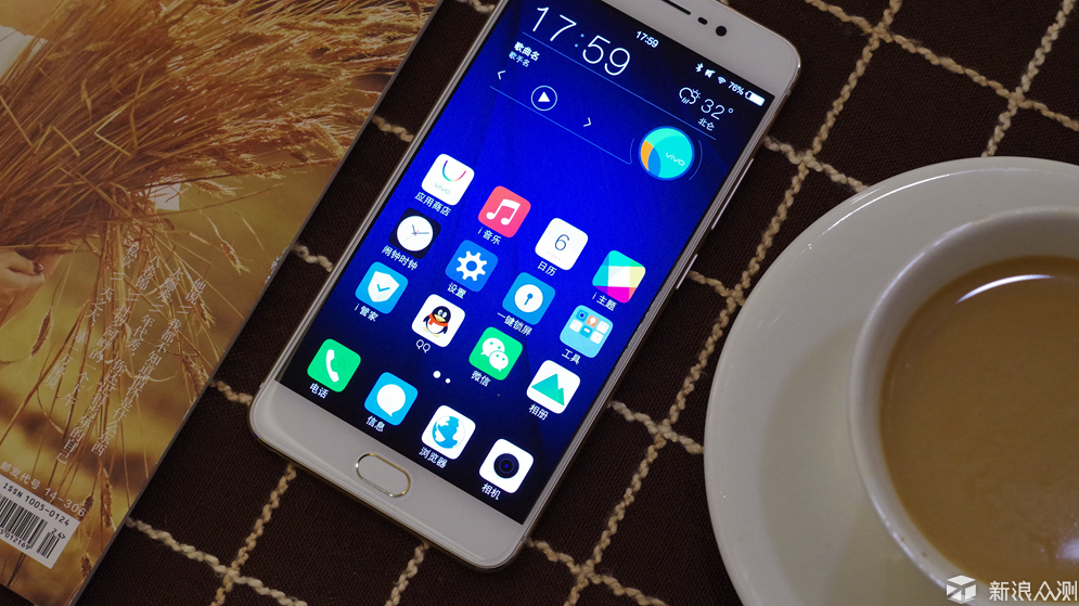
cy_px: 248
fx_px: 2260
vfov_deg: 15.3
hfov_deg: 26.9
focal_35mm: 79
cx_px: 540
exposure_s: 1/100
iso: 2000
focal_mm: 50
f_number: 6.3
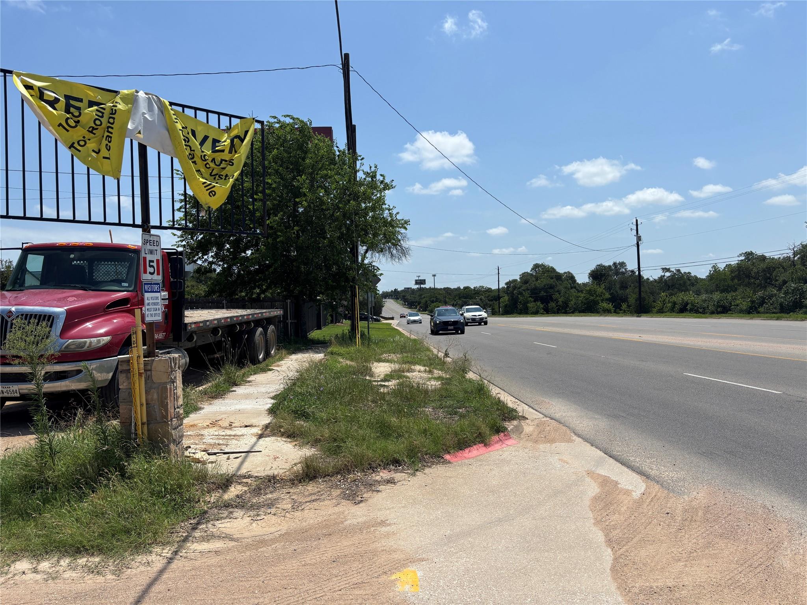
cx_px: 404
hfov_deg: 67.3
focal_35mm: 26
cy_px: 302
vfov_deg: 53.1
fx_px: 606
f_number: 1.6
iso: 50
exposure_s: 1/5618
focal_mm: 5.96
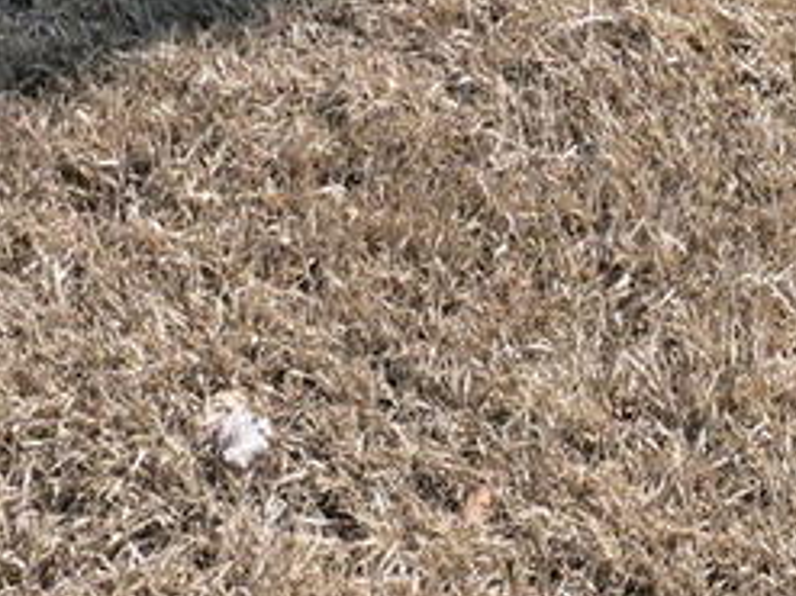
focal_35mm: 85
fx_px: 1954
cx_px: 909
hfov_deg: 21.6
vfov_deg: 17.3
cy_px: 274
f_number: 5.6
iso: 80
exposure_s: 1/200
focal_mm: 5.8
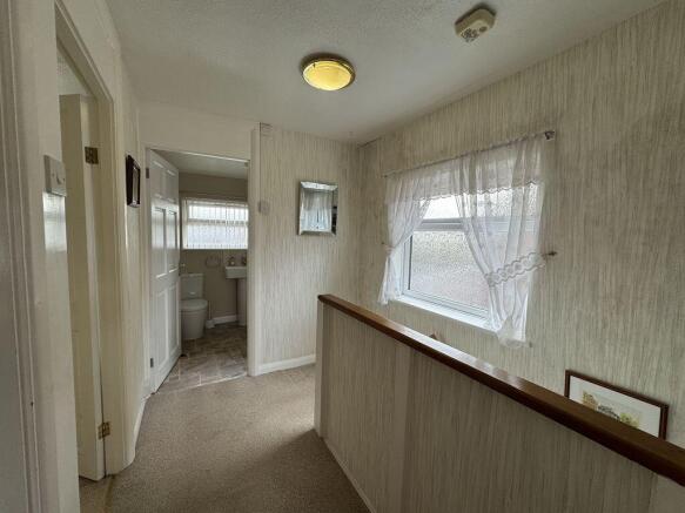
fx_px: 277
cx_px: 342
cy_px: 256
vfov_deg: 85.7
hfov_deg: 102.1
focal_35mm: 14
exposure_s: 1/100
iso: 40
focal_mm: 2.22
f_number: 2.2
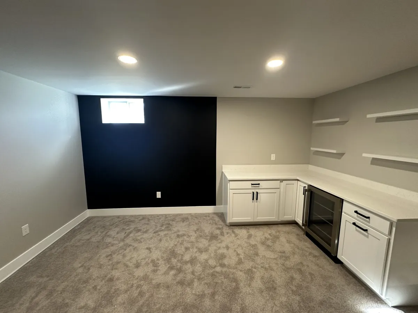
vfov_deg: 85.7
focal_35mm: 14
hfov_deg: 102.1
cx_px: 209
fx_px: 169
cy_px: 156
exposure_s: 1/60
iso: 250
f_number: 2.2
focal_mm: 2.22
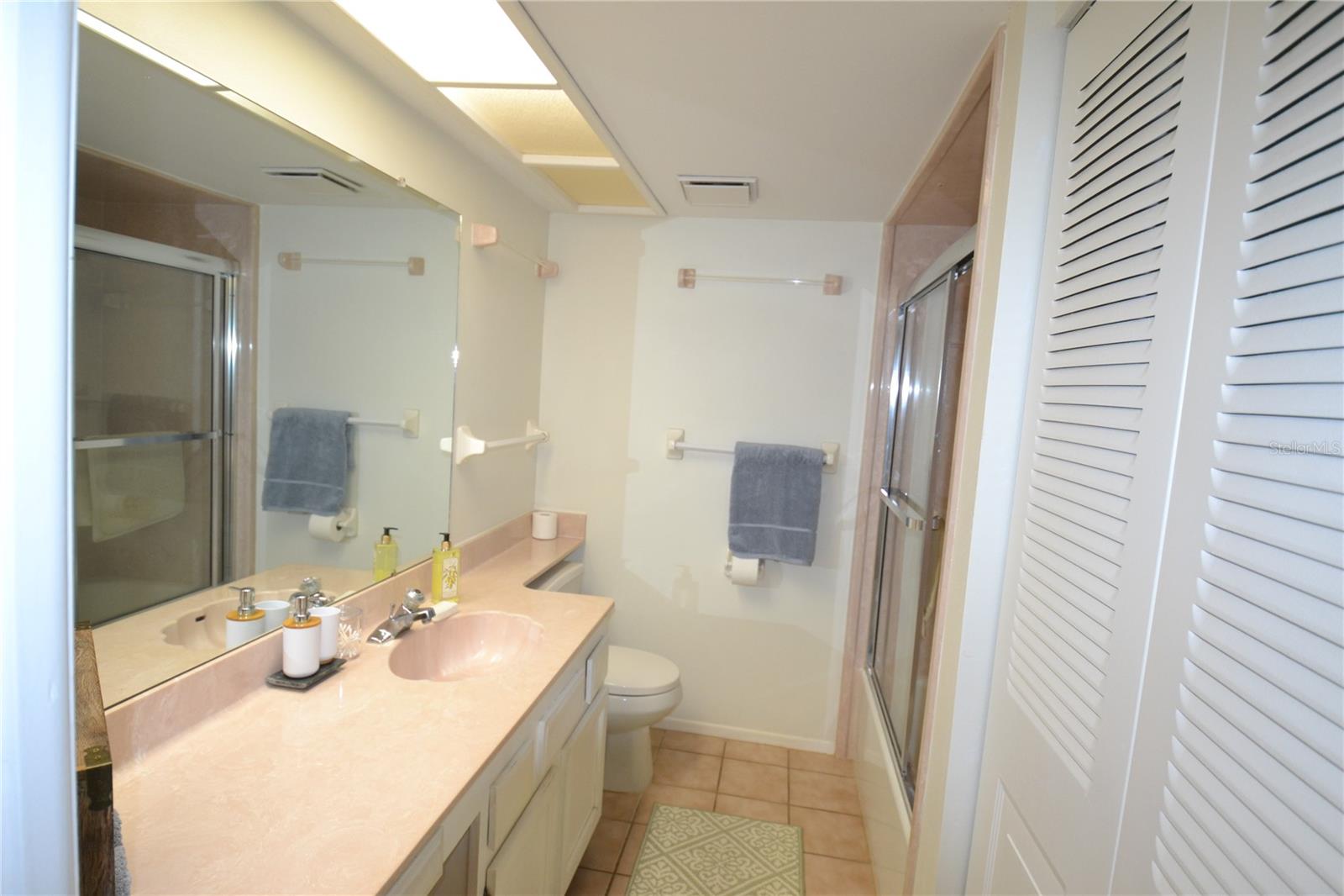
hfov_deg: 90.0
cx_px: 672
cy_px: 448
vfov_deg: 67.4
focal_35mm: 18
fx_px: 672
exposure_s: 1/60
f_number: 3.8
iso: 720
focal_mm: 12
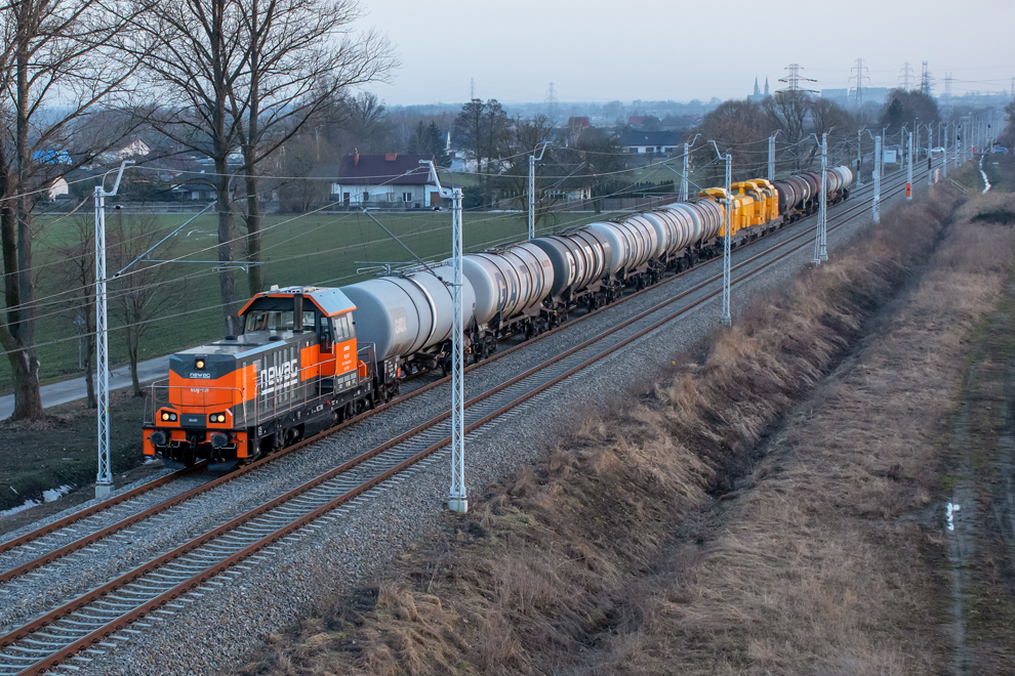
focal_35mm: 63
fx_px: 1776
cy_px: 297
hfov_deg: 31.9
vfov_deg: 21.6
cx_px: 457
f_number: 8
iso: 800
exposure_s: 1/400
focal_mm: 35
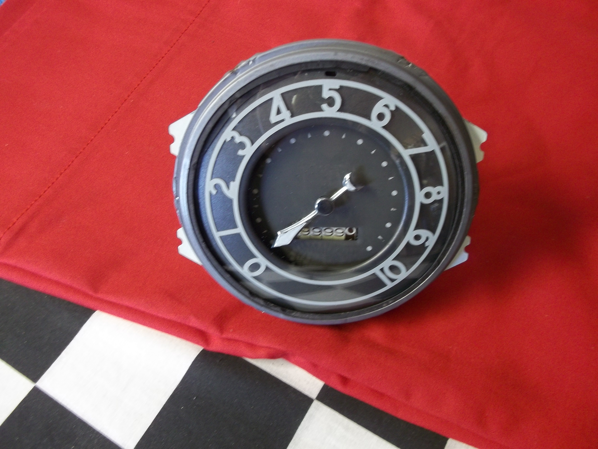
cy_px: 224
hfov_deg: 56.8
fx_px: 553
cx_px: 299
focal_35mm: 32
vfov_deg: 44.2
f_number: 2.9
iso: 161
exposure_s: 1/8
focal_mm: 5.7
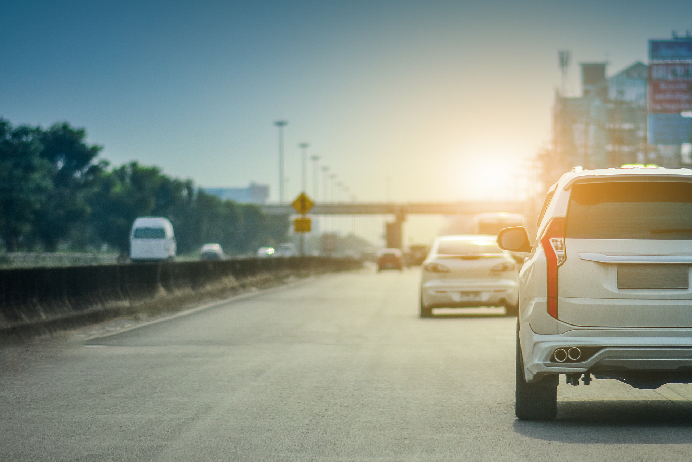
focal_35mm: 128
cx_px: 346
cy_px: 231
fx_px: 2451
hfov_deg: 16.1
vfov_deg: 10.8
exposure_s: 1/6400
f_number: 2
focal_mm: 85
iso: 200
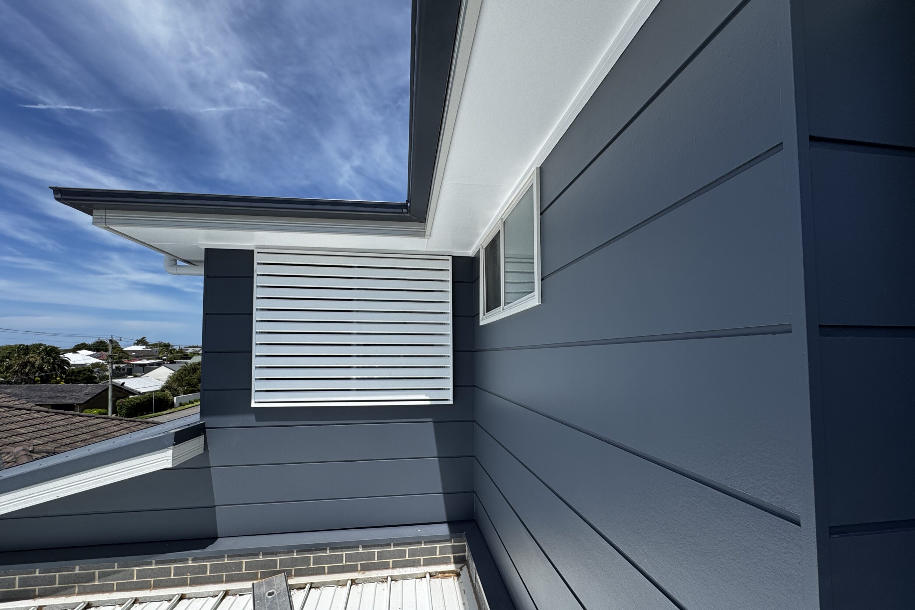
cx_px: 460
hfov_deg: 100.4
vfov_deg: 77.1
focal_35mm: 15
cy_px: 334
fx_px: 381
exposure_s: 1/1299
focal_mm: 2.22
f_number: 2.2
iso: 50
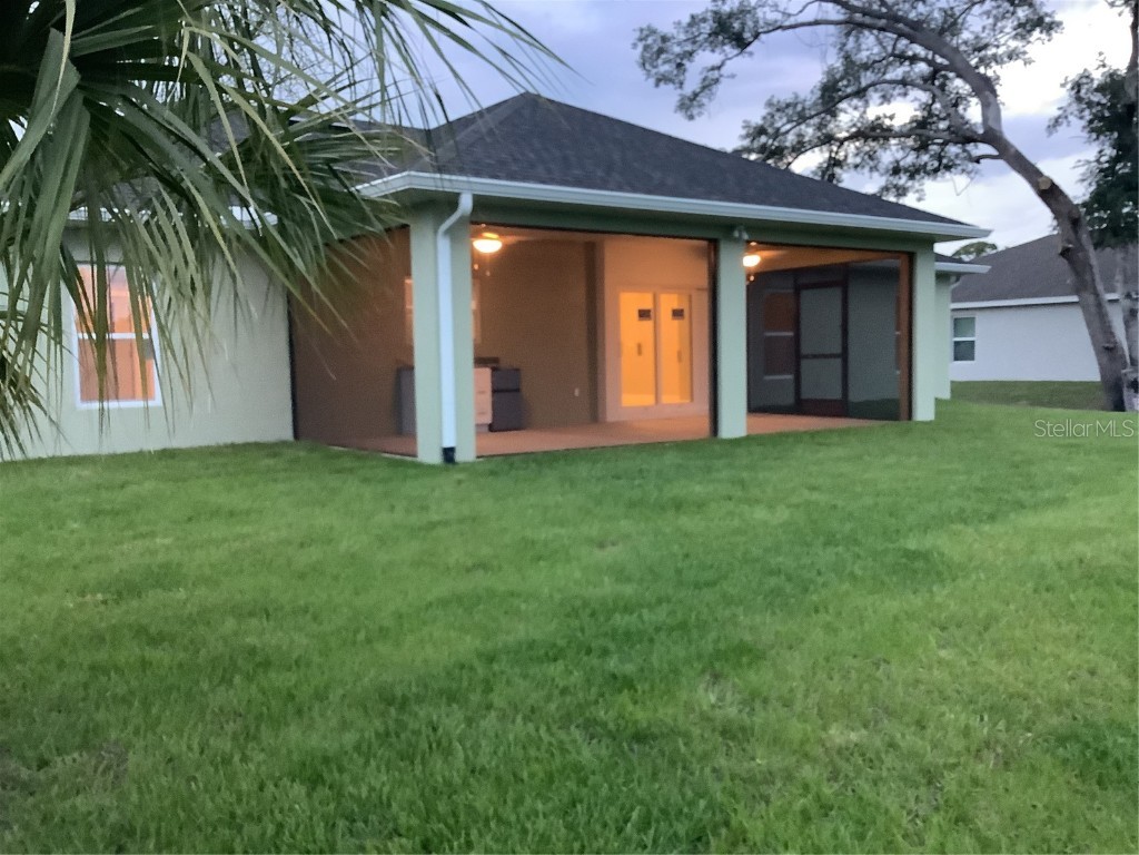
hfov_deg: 58.4
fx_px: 1020
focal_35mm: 31
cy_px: 428
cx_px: 570
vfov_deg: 45.4
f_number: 2.4
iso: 400
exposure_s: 1/30
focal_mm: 3.3
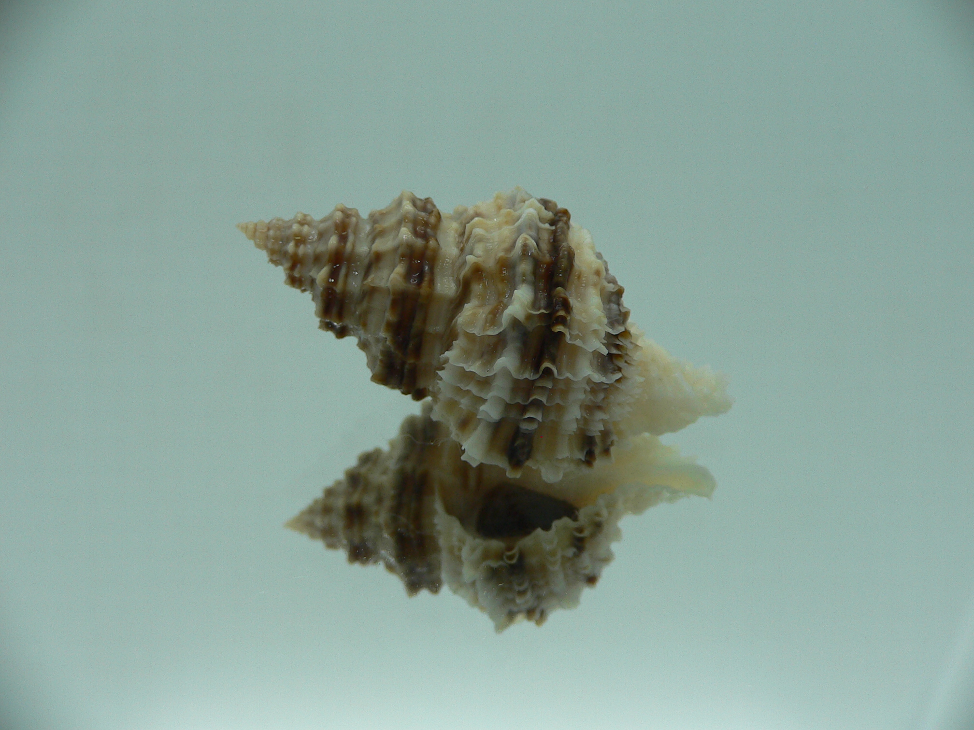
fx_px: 985
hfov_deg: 52.6
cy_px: 365
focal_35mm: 35
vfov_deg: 40.7
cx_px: 487
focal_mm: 4.6
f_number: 2.8
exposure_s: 1/60
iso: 80
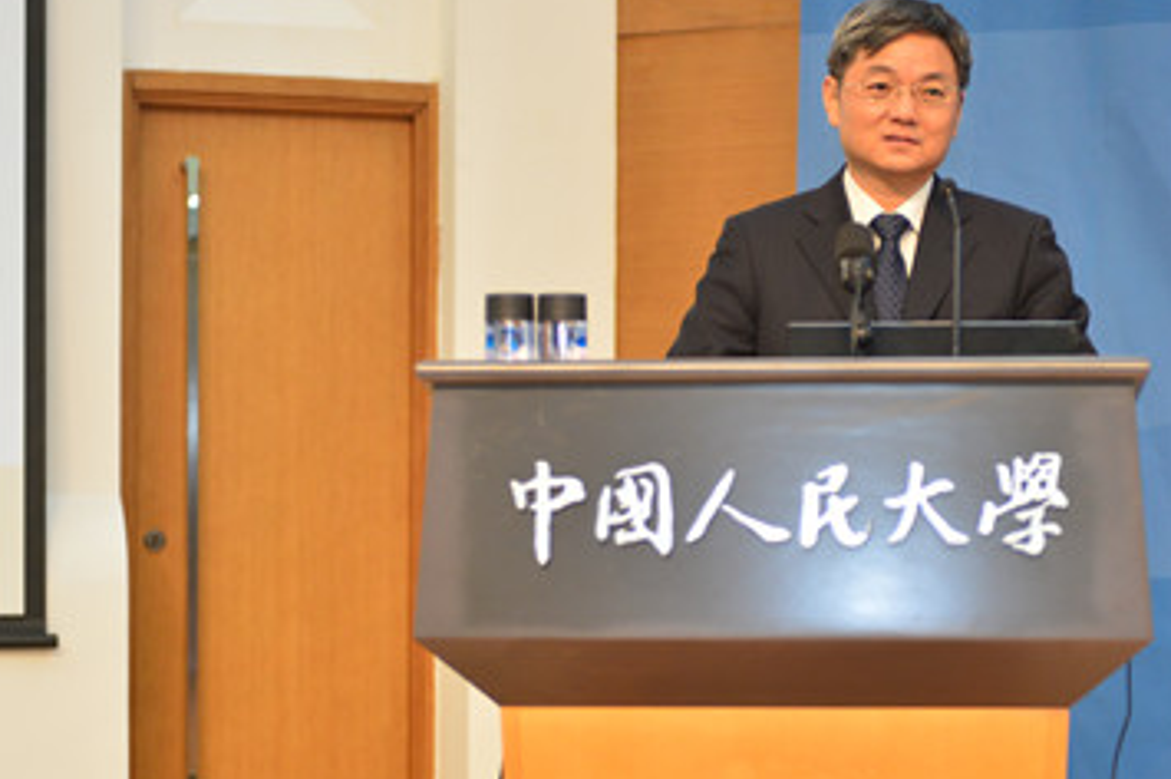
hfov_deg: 29.2
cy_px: 462
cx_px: 676
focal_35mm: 69
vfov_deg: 19.7
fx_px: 2242
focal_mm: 50
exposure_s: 1/160
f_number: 3.2
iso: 1600
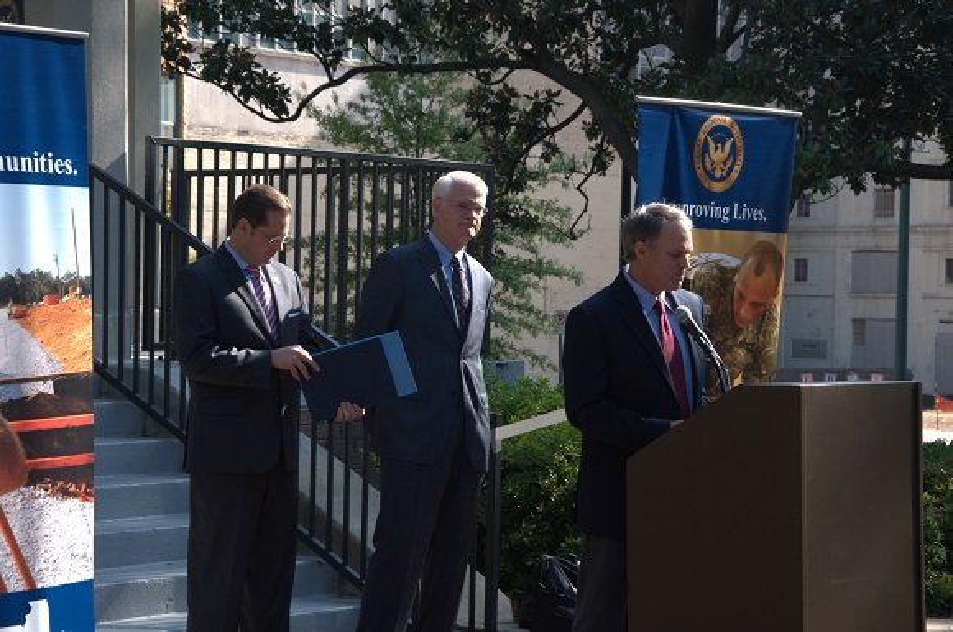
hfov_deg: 20.6
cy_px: 316
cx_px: 476
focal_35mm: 99
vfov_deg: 13.8
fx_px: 2617
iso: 640
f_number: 8
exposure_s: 1/200
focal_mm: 66
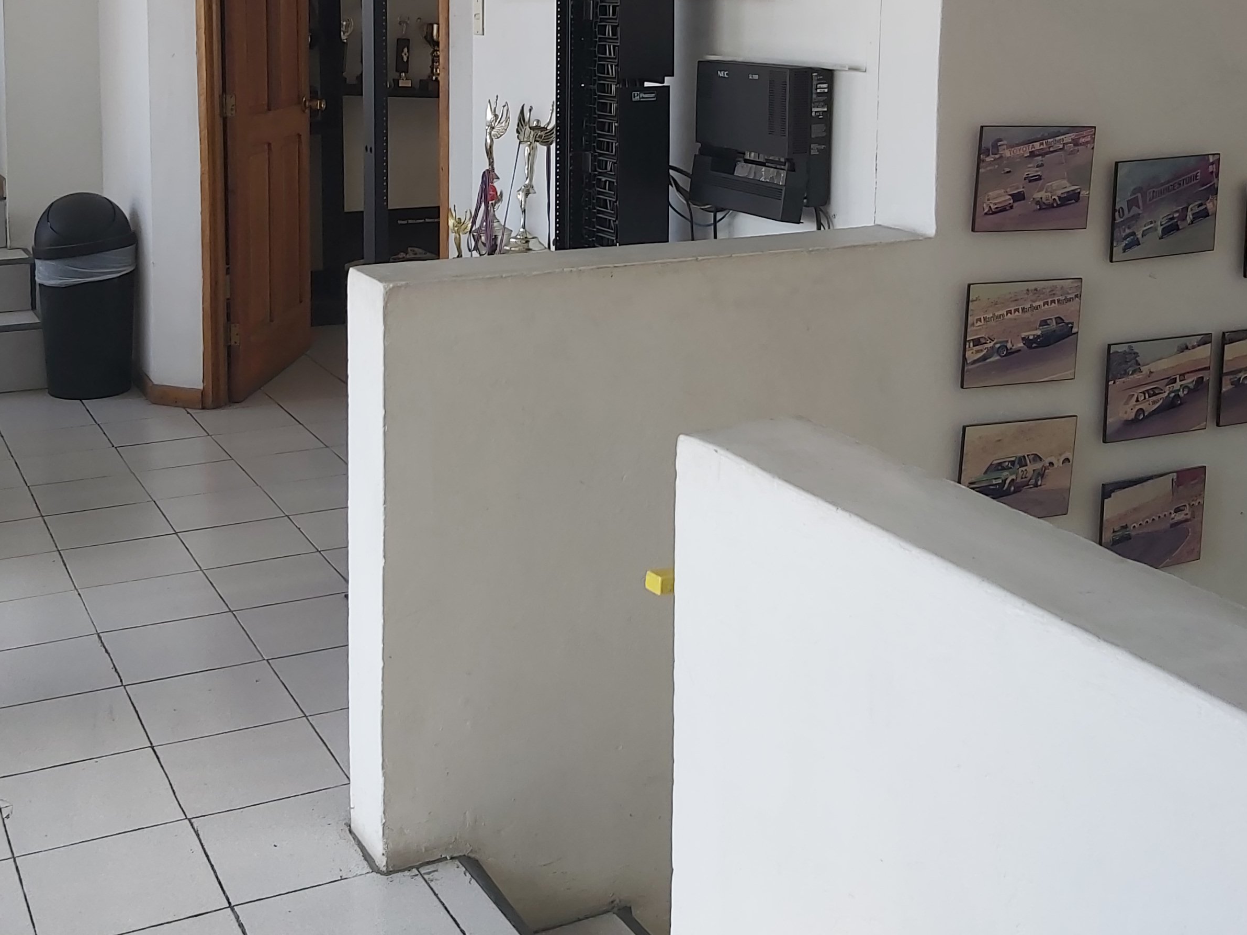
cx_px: 582
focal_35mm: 44
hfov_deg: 42.9
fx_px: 1585
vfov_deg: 31.8
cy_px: 161
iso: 80
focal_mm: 3.92
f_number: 1.7
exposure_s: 1/100
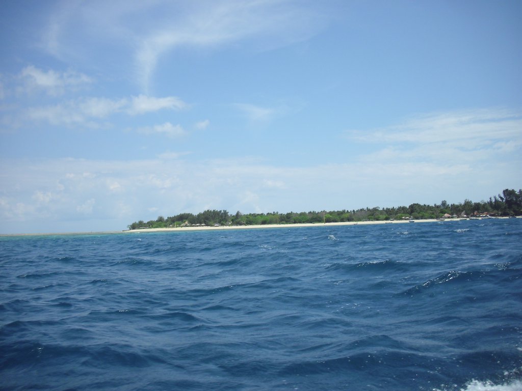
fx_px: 573
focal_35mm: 38
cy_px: 196
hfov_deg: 49.0
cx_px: 261
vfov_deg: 37.7
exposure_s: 1/320
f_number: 8
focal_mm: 6.2
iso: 100
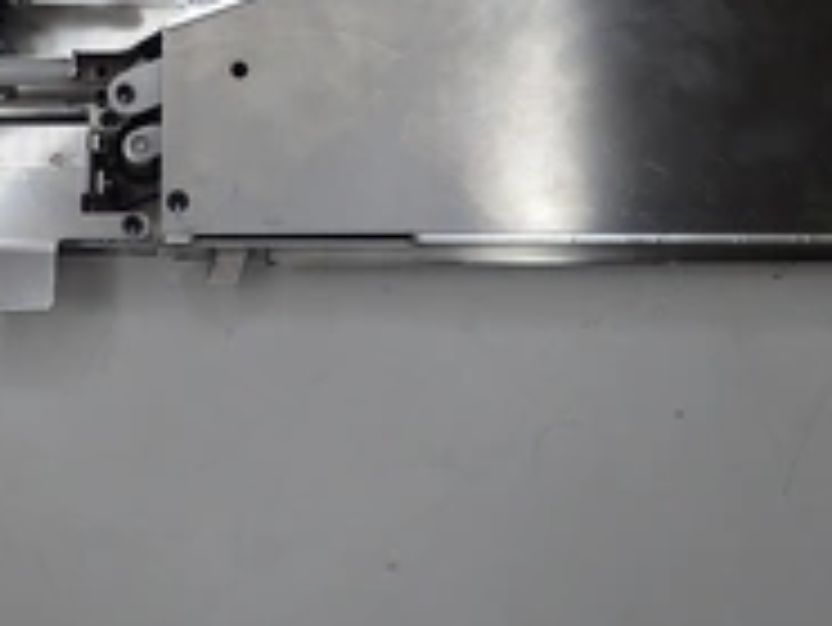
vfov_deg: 26.4
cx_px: 220
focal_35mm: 54
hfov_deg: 34.8
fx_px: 1299
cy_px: 90
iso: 100
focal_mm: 4.5
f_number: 2.8
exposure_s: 1/400
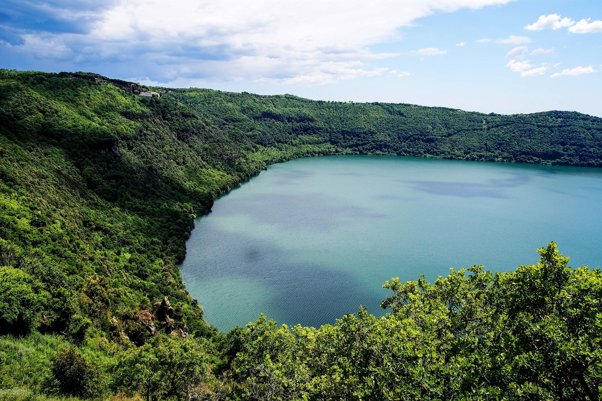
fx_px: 426
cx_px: 301
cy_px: 200
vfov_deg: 50.3
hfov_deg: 70.5
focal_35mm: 26
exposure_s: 1/320
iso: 100
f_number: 5.6
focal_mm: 17
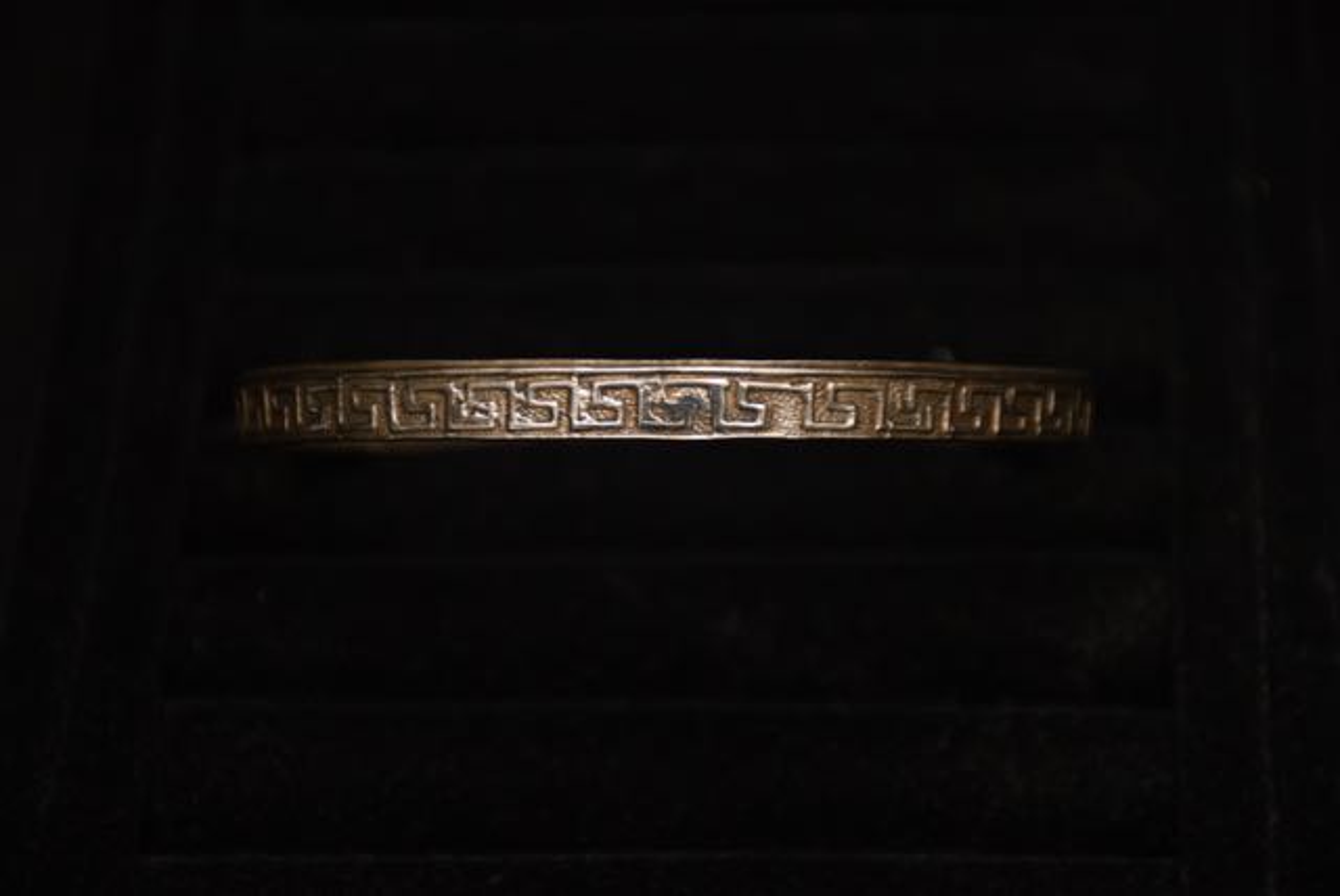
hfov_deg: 9.8
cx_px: 670
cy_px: 448
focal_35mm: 210
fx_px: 7824
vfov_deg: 6.6
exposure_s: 1/160
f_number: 5.6
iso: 160
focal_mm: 140
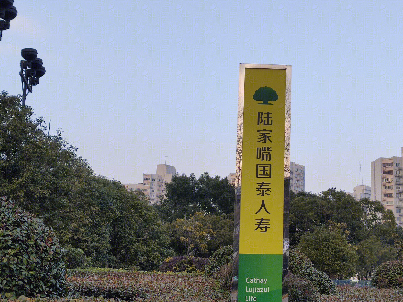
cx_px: 242
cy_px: 166
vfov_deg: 30.9
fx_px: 547
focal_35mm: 47
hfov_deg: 40.3
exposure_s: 1/447
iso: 112
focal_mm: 4.75
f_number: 1.75
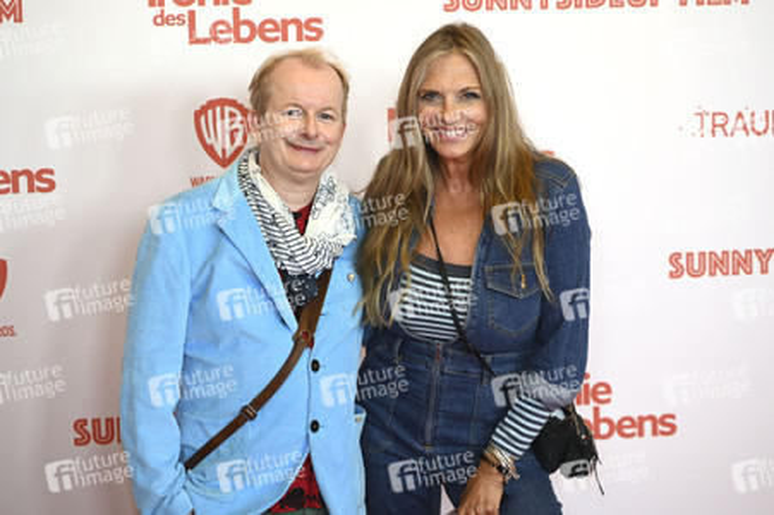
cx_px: 387
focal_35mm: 75
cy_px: 258
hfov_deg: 27.0
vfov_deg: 18.2
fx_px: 1611
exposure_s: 1/125
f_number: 2.8
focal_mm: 75
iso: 250
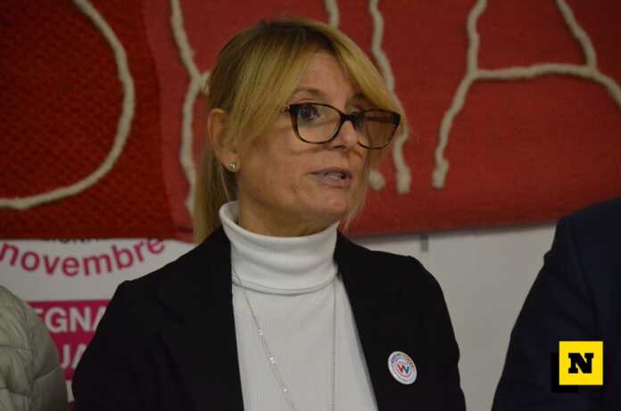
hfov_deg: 8.1
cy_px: 206
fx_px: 4390
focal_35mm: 255
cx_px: 310
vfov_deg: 5.4
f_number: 5.6
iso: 5000
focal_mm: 170
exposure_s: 1/160
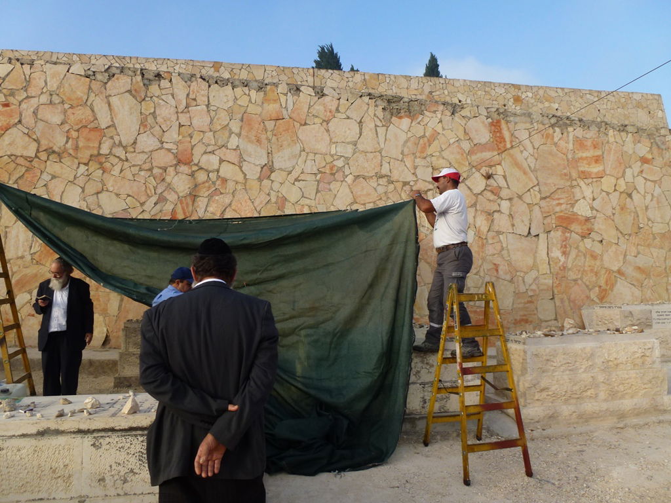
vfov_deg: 56.8
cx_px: 336
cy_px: 252
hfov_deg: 71.6
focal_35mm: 24
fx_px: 465
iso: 100
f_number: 4
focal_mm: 4.3
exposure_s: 1/320
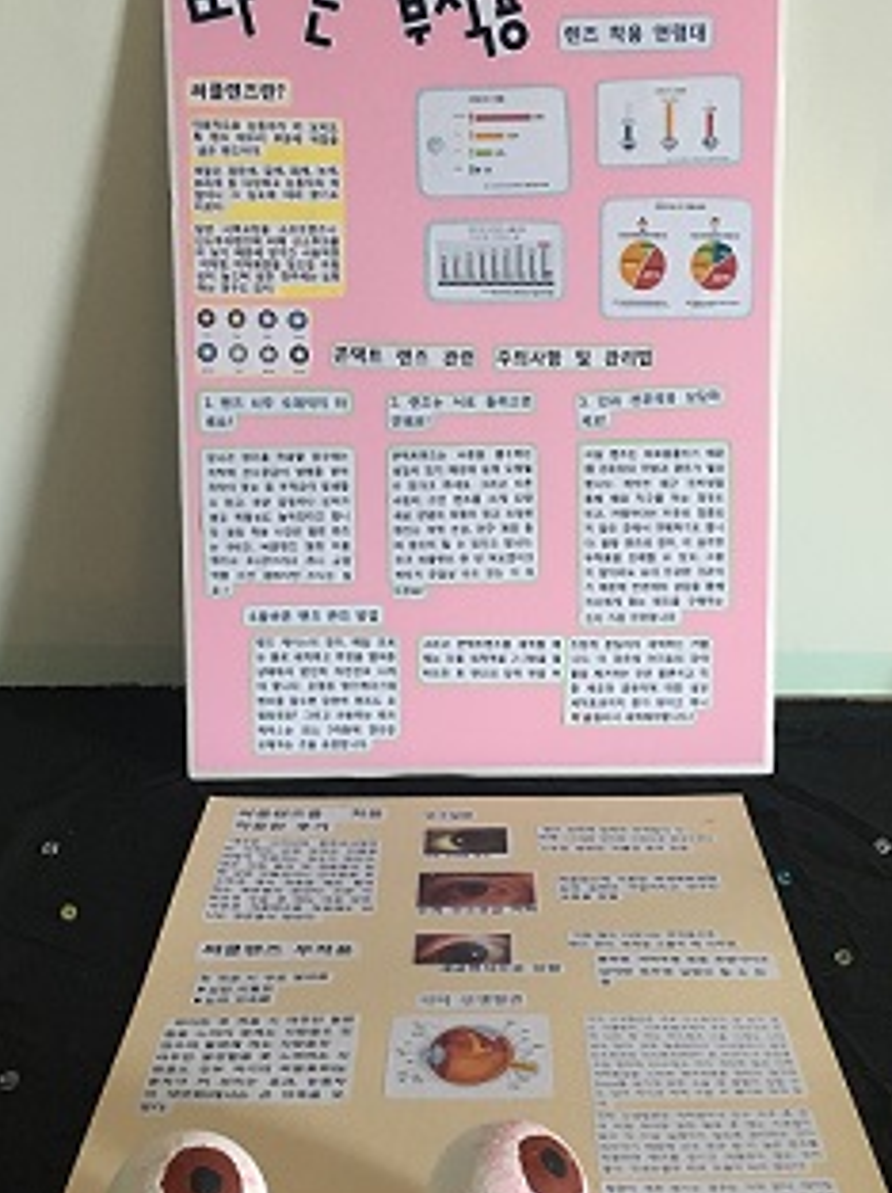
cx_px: 497
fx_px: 1549
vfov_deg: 42.1
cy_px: 646
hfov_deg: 32.1
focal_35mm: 45
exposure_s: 1/30
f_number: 2.2
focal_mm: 4.15
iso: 160
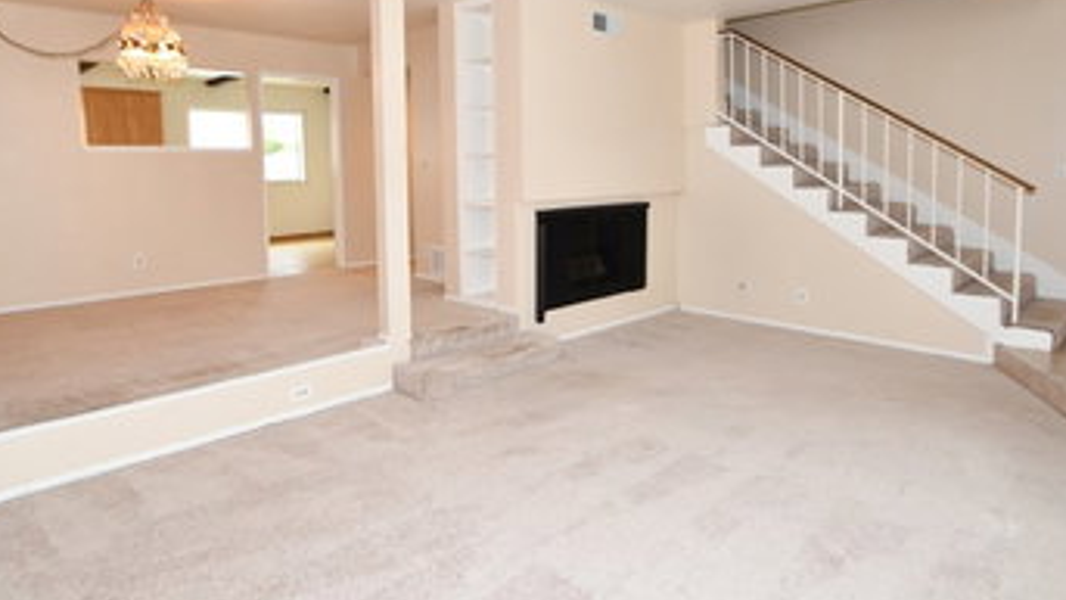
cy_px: 227
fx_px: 622
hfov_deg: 81.2
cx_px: 556
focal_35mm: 22
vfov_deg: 51.0
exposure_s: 1/60
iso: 450
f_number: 4
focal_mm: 10
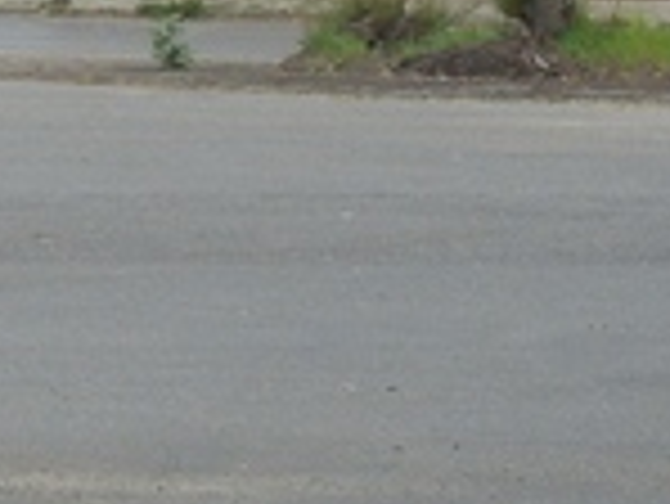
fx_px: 11041
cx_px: -1034
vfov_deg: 2.6
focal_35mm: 570
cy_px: 140
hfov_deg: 3.4
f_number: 4.7
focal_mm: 19.1
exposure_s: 1/200
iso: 100
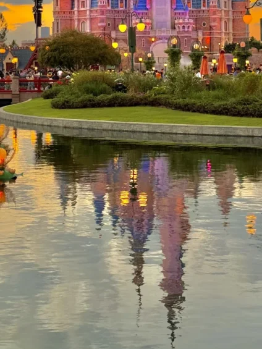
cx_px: 148
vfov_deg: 22.0
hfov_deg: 17.0
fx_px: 878
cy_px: 41
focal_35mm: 87
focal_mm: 6.76
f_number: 1.78
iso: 100
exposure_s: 1/119
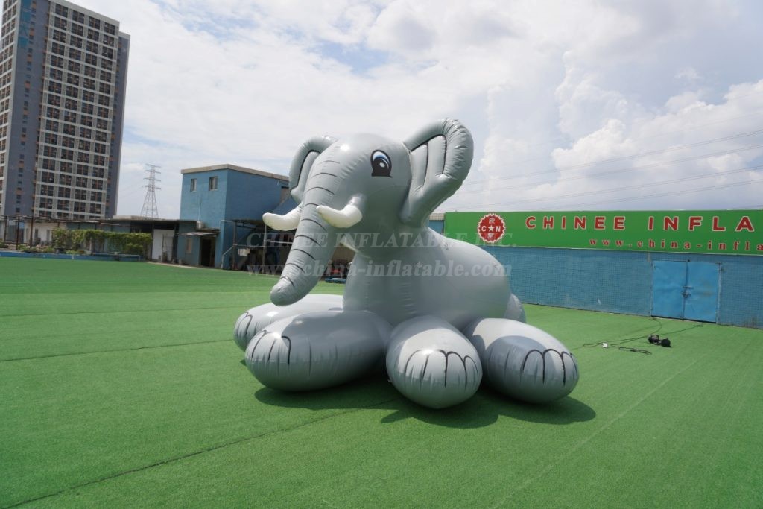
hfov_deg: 73.7
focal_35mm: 24
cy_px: 254
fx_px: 509
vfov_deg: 53.1
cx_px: 382
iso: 100
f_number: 5
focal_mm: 16
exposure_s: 1/1000
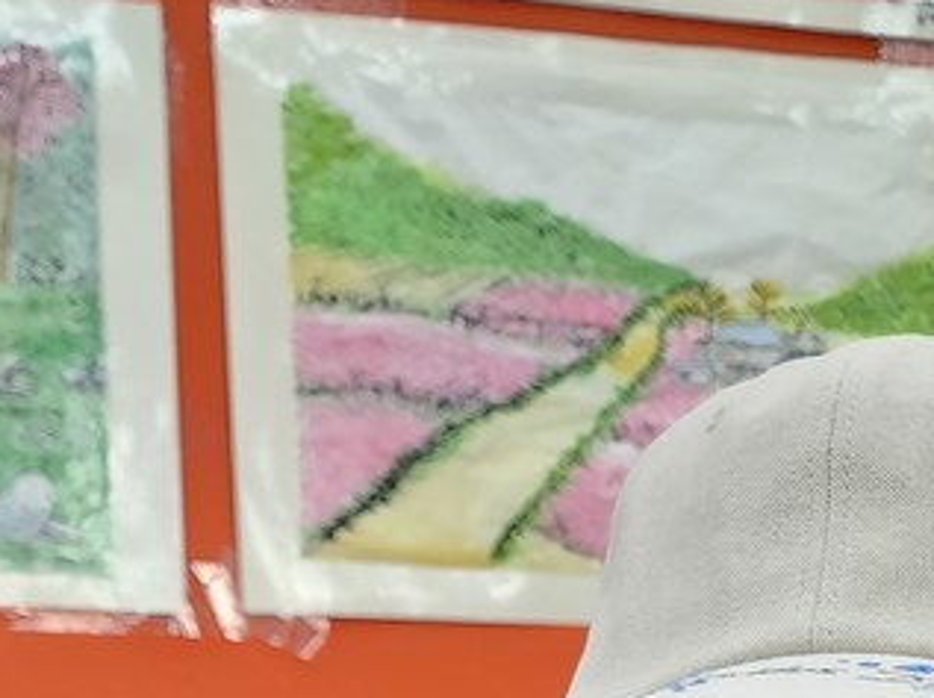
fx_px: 2506
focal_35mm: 93
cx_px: 1123
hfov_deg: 19.8
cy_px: 1364
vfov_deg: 13.7
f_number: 1.8
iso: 125
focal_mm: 6.4
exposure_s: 1/120
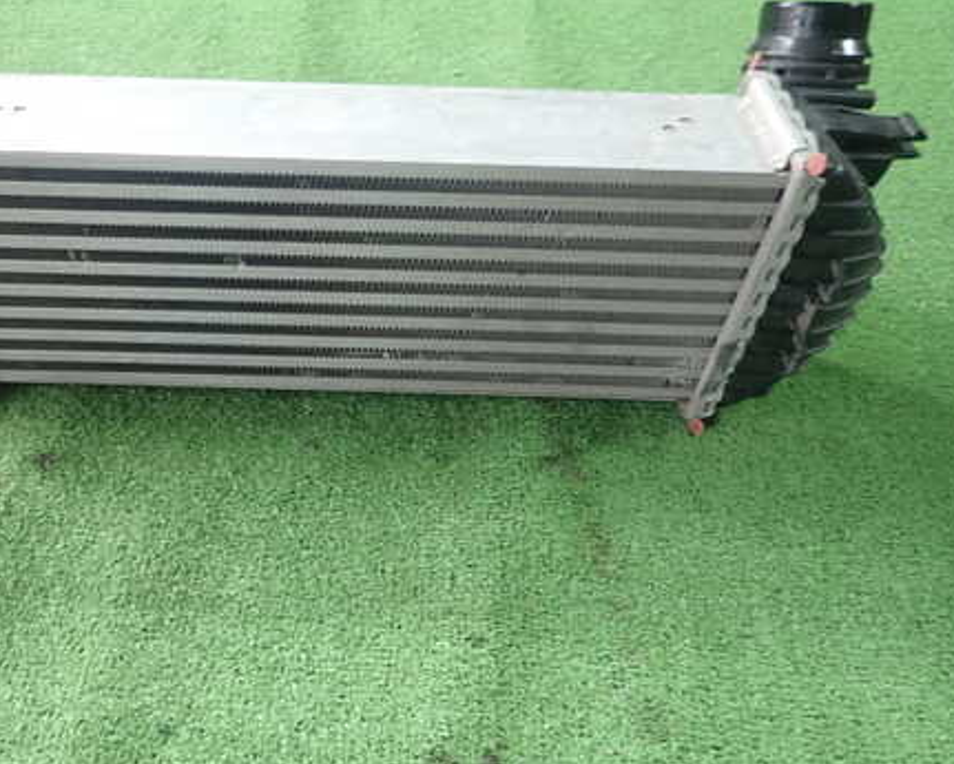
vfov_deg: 43.4
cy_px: 368
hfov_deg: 51.7
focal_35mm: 34
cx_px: 303
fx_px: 960
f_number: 2
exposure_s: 1/50
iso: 200
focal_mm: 4.5
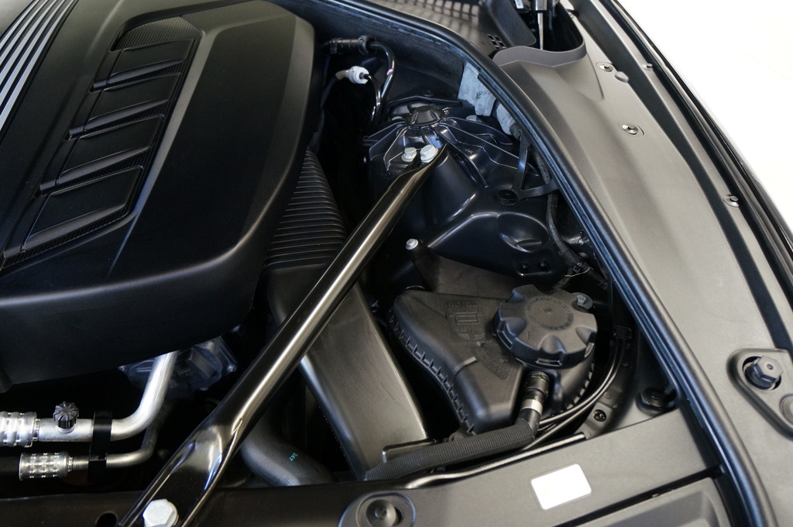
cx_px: 396
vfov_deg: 47.8
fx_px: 594
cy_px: 264
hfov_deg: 67.4
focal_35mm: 27
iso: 1600
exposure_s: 1/60
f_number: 4
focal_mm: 18
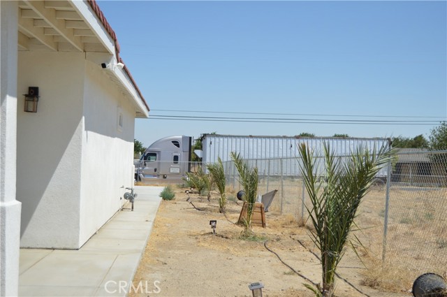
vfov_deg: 28.0
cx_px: 224
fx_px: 595
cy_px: 148
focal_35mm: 48
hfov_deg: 41.2
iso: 400
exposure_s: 1/4000
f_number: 4.5
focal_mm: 32
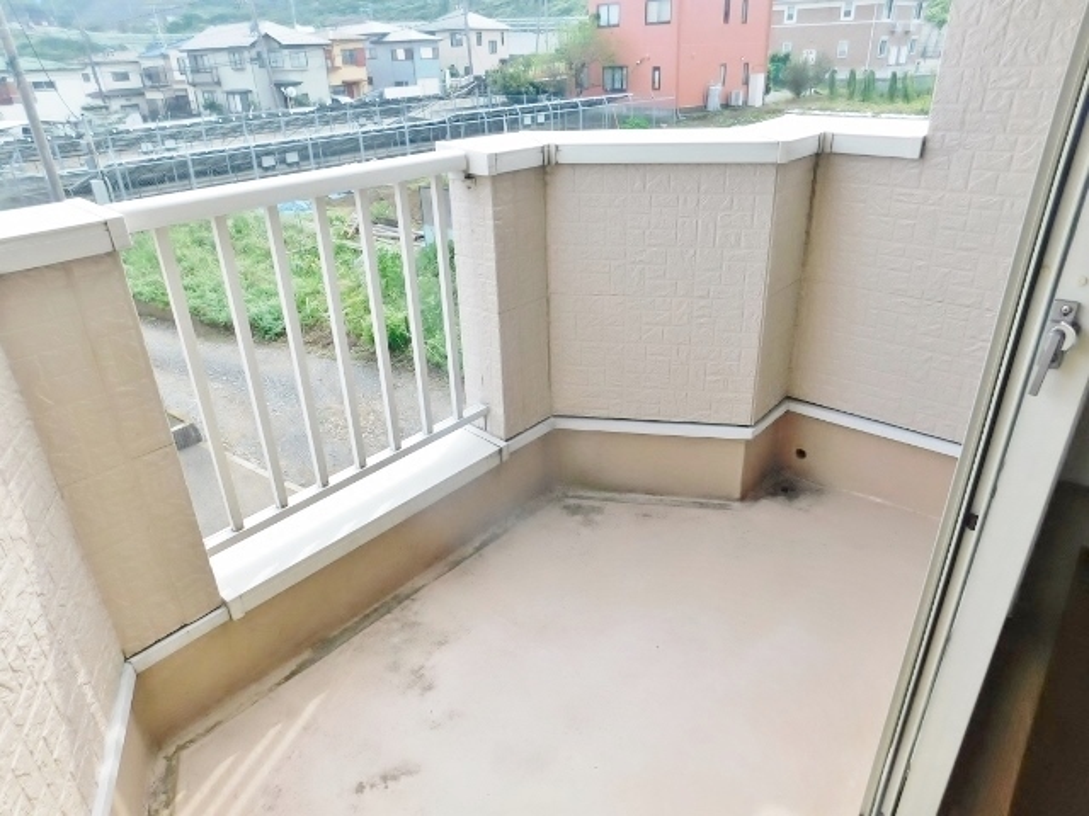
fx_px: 724
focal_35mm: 23
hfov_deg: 73.9
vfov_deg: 58.9
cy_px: 408
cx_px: 544
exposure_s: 1/500
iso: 125
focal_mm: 4
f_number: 3
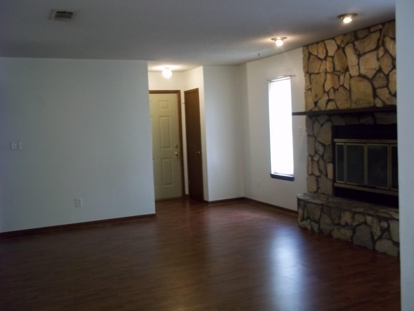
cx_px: 207
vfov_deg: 39.7
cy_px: 156
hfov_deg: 51.4
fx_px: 431
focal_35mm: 36
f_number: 3.1
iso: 160
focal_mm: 6.5
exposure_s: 1/20
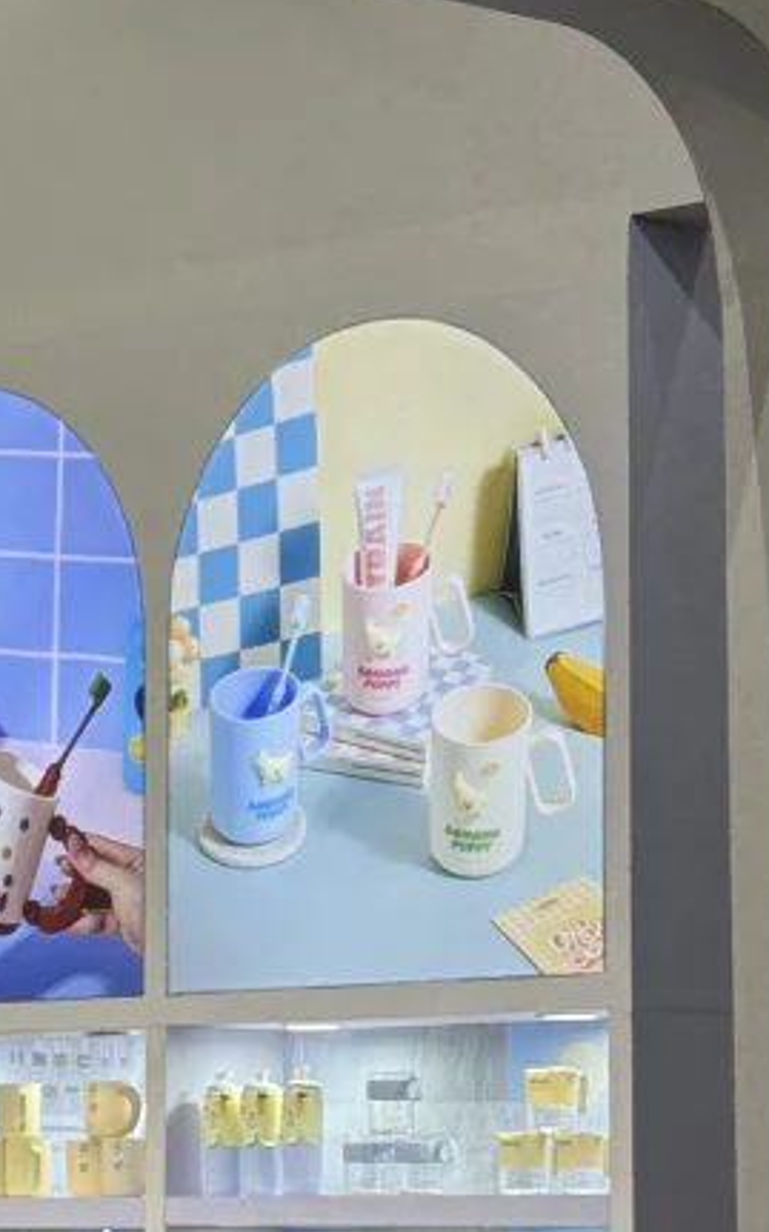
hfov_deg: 7.6
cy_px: 715
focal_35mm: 170
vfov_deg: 12.3
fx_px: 5706
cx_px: -254
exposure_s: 1/264
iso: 64
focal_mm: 6.86
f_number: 1.78
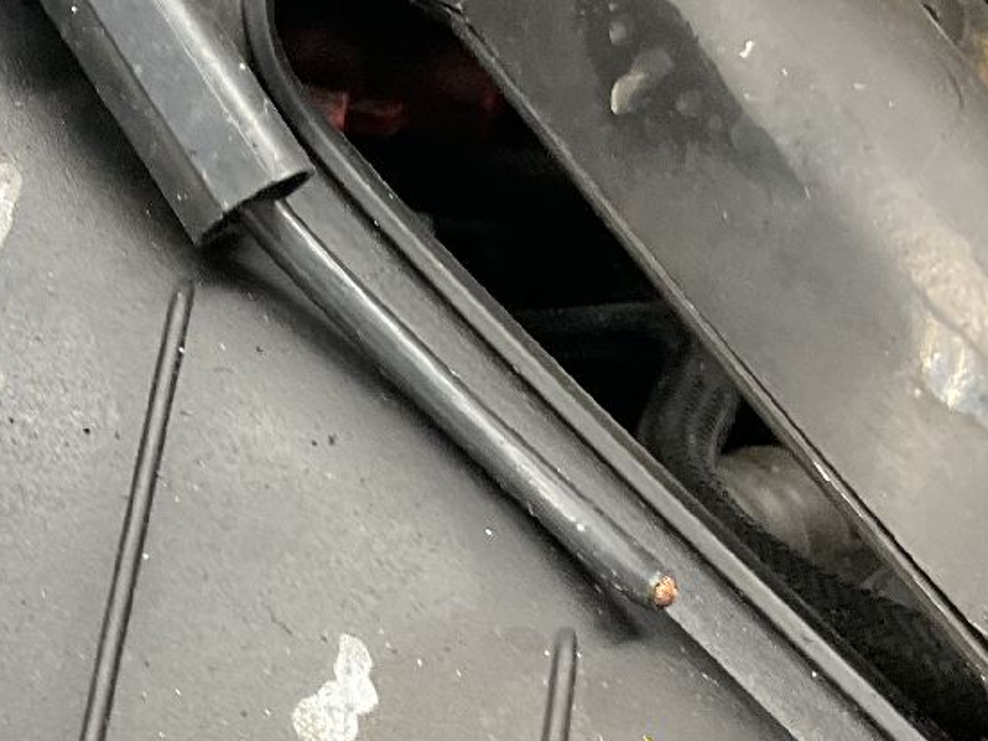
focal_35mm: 101
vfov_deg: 14.6
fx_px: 2882
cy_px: 286
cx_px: -277
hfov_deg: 18.2
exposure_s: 1/50
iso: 80
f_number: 1.8
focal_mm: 3
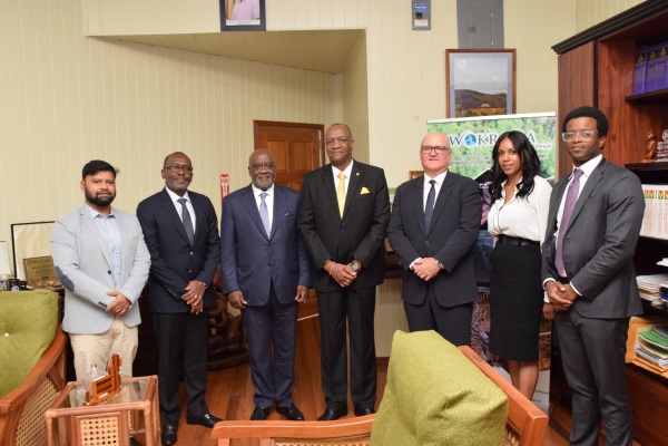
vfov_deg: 40.0
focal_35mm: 33
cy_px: 223
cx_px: 334
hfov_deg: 57.2
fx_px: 612
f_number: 7.1
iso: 2000
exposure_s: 1/125
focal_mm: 22
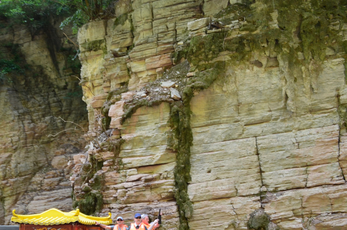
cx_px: 28
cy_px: 203
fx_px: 596
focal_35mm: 62
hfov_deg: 30.8
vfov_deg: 21.4
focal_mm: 22
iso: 400
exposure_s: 1/40
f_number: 9
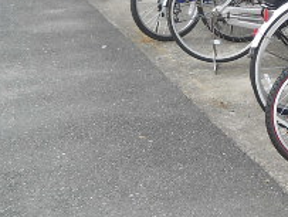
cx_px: 450
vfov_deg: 11.2
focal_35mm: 129
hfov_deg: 14.1
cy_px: -65
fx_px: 1075
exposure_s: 1/200
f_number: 3.1
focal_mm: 6.72
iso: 80
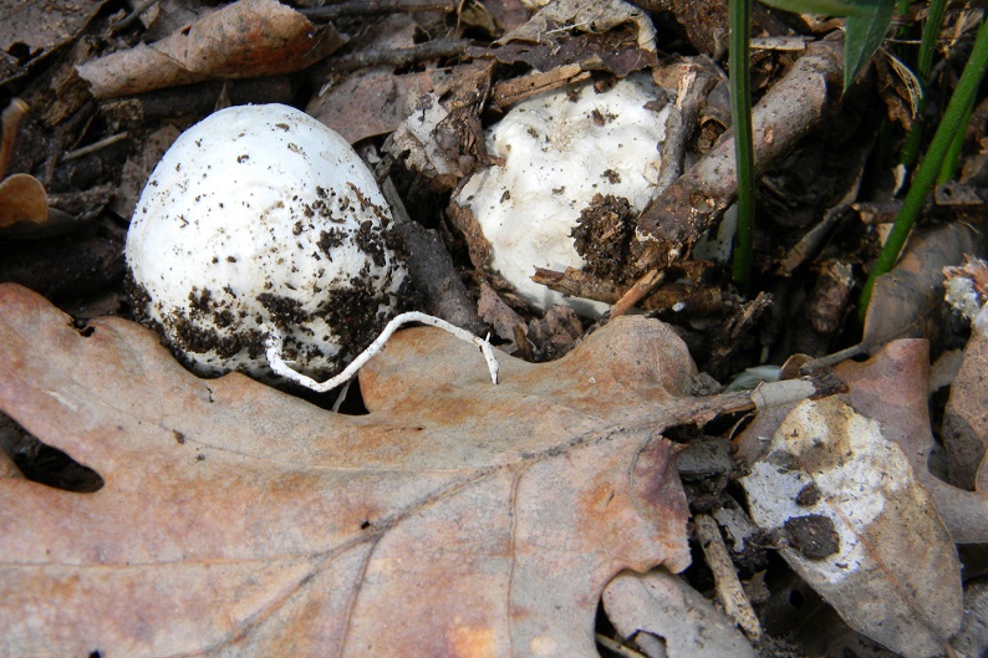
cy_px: 287
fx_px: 2387
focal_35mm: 87
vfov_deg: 15.7
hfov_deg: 23.4
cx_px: 492
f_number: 4.5
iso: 120
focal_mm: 15.1
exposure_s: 1/29.3
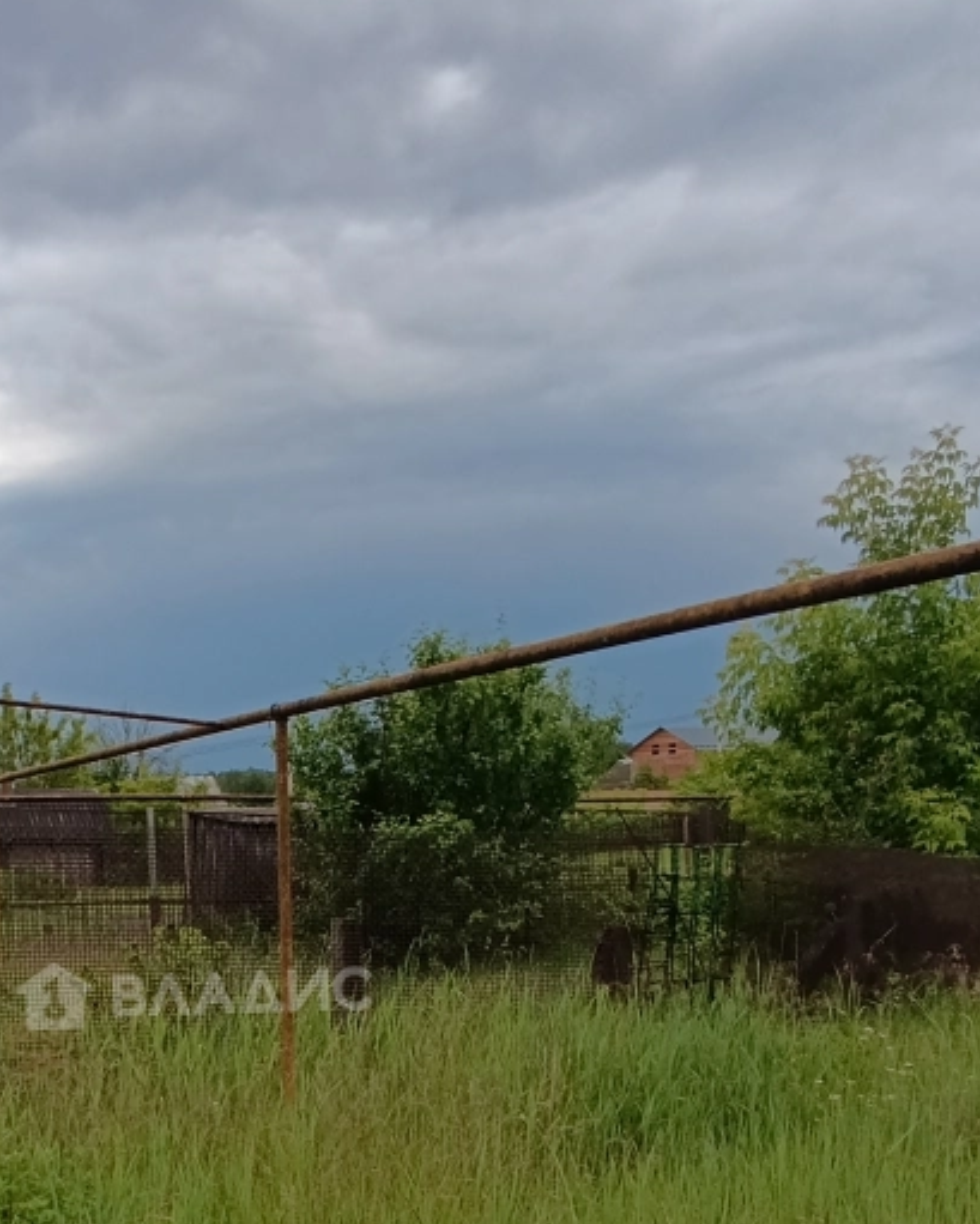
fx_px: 1196
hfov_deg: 42.6
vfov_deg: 50.7
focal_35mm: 33
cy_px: 992
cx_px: 196
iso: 50
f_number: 2.2
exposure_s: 1/810
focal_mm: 1.65
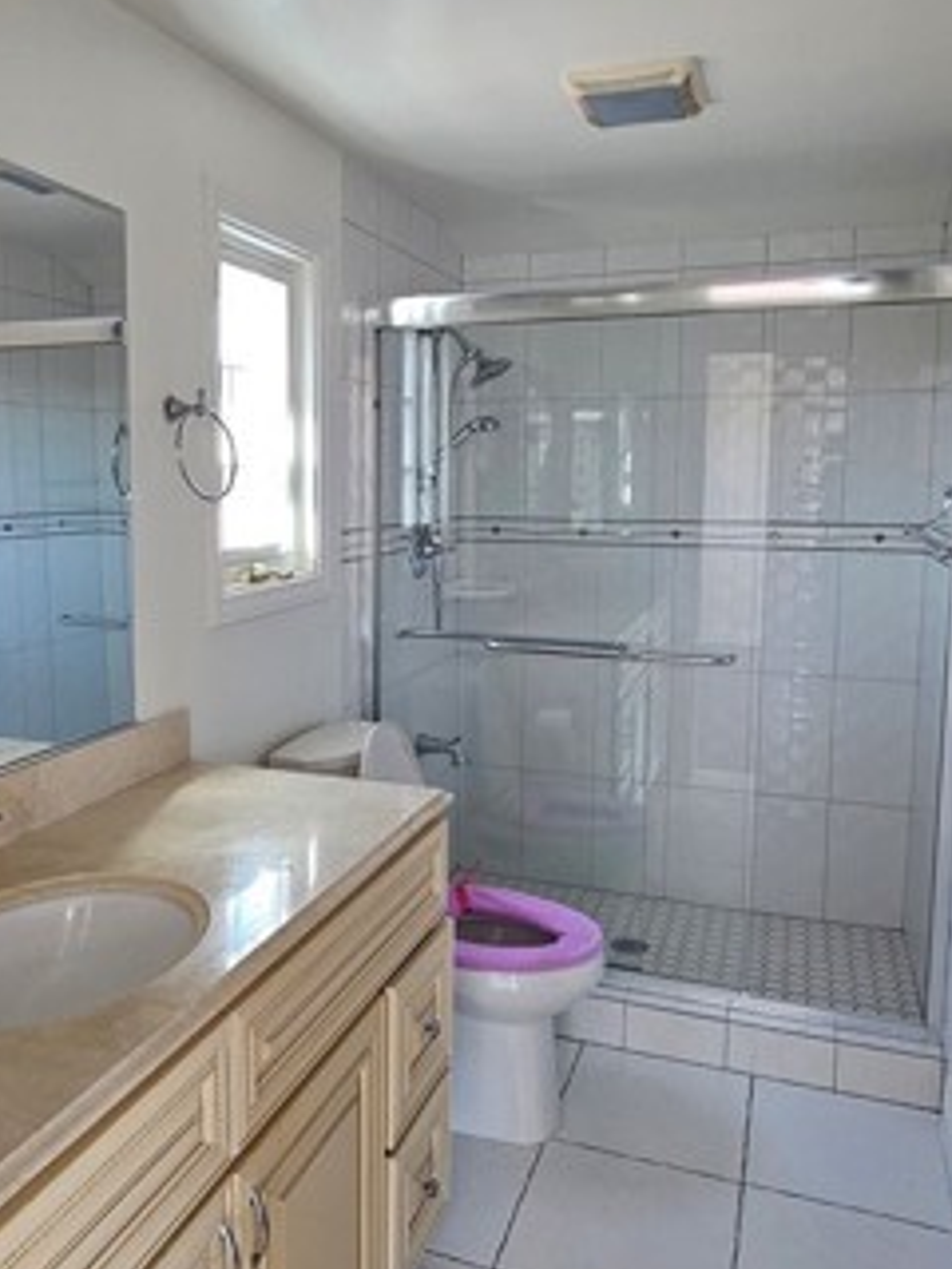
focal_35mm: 26
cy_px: 571
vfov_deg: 67.1
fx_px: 953
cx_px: 413
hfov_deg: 52.9
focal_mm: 2.2
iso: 160
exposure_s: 1/60
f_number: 2.2
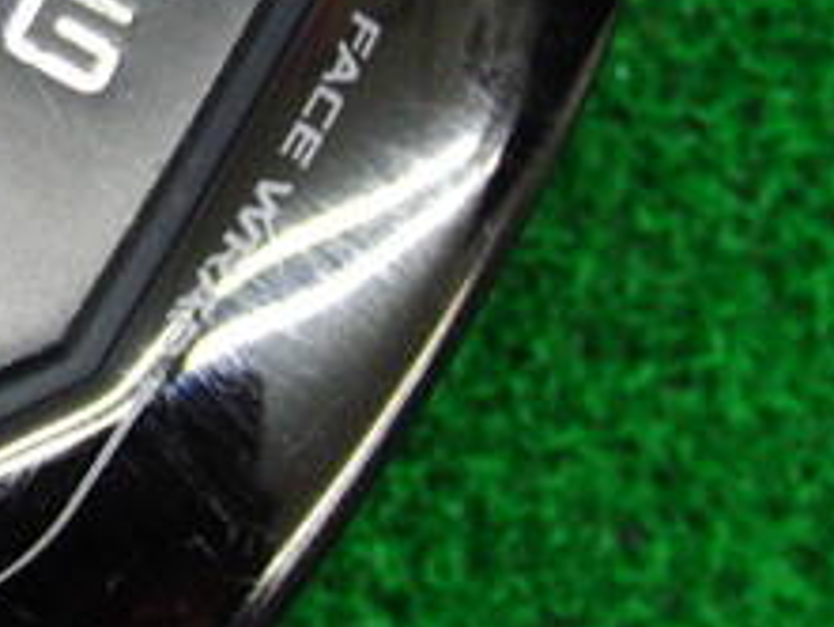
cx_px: -170
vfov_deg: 13.8
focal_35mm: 107
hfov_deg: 17.5
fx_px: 2579
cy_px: 159
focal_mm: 6.42
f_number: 3.6
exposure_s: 1/50
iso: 400
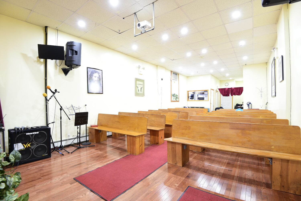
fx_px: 134
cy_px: 100
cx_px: 150
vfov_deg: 73.7
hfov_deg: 96.7
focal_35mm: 16
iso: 250
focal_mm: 16
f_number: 8
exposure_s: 1/1.3
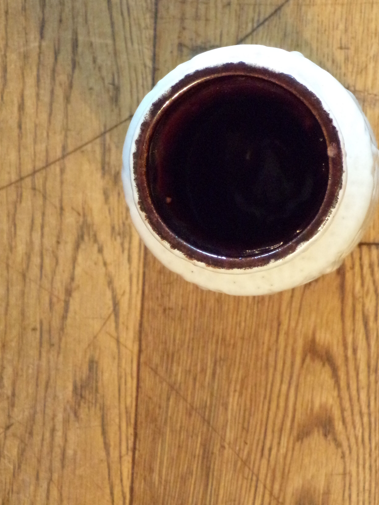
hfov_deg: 9.3
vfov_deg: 12.4
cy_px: 157
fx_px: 2321
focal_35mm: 159
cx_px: 248
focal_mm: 20.4
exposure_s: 1/25
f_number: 4.3
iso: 800
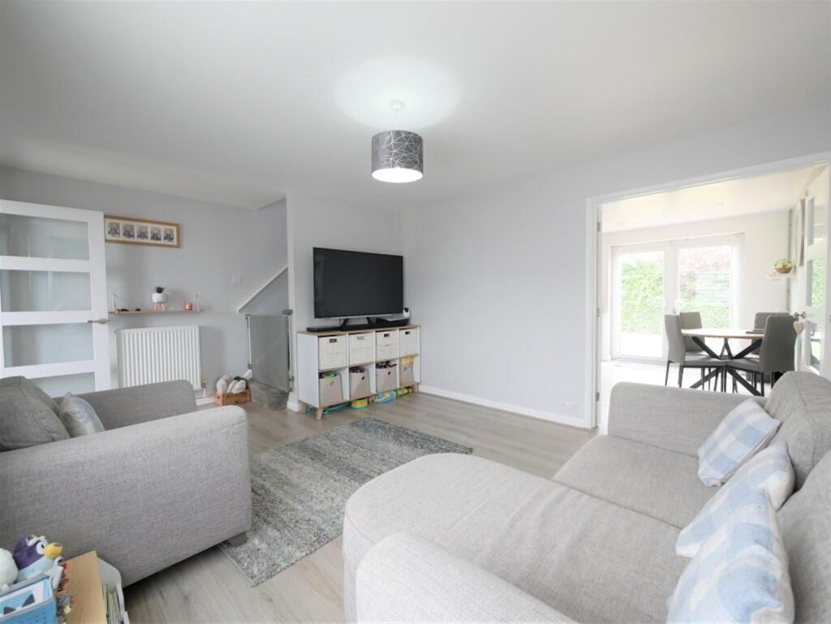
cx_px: 416
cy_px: 312
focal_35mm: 14
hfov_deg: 102.0
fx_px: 336
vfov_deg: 85.7
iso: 500
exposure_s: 1/60
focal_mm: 7
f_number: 4
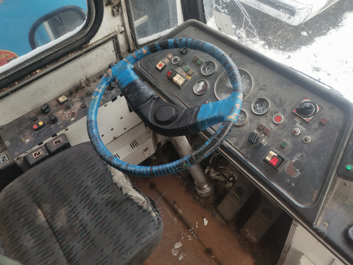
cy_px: 120
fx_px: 347
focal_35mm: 34
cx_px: 154
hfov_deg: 53.8
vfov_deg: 41.7
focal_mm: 4.75
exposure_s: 1/120
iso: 80
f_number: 1.8
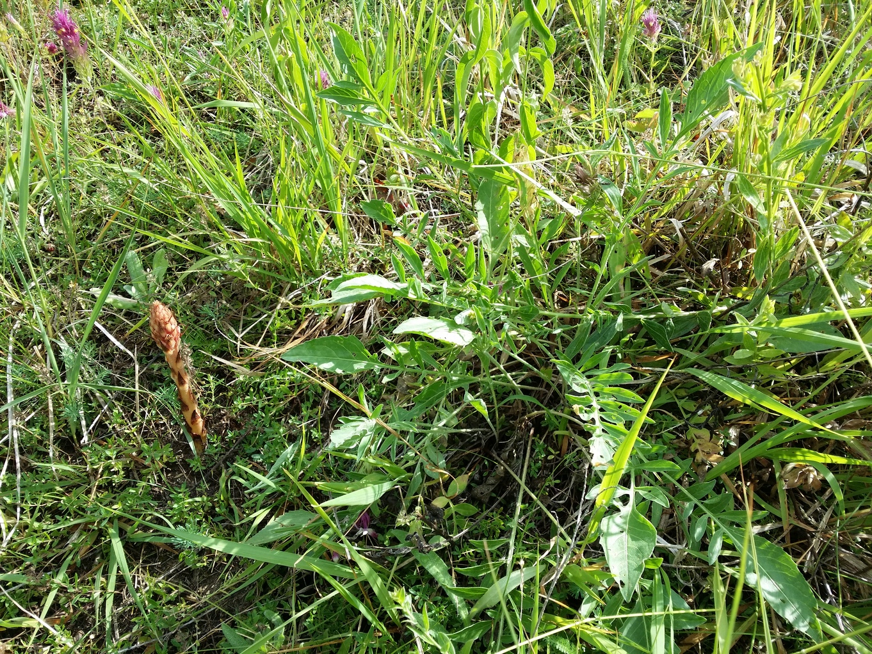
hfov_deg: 58.3
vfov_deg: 45.5
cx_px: 436
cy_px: 327
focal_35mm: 31
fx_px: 781
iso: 50
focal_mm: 4.13
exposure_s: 1/481
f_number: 2.2
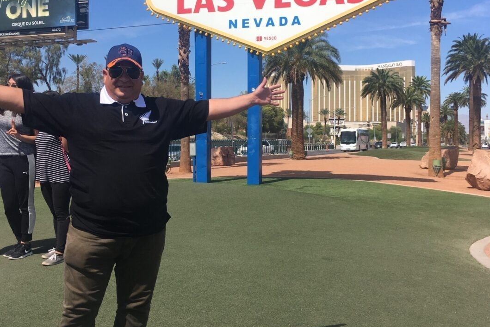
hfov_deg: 47.4
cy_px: 123
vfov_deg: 32.5
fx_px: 558
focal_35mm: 41
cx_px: 242
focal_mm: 4.15
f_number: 2.2
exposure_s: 1/1972
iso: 25
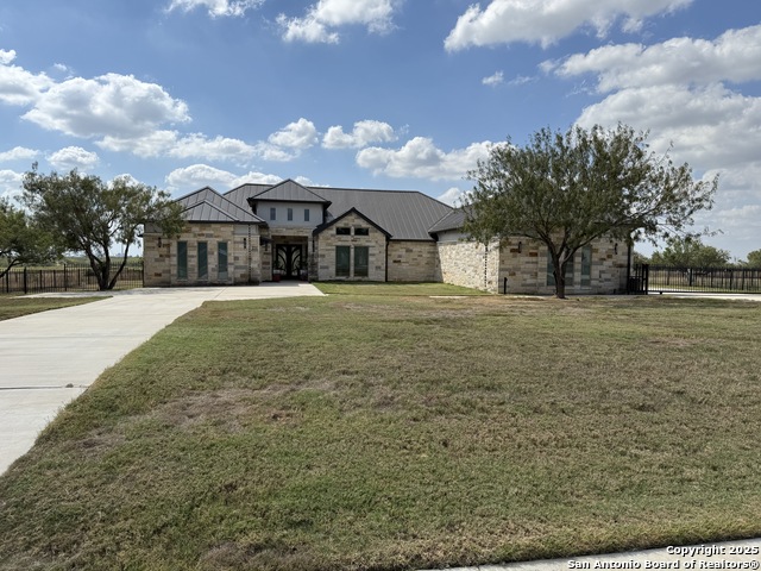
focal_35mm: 24
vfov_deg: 56.8
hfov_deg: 71.6
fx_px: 528
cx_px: 380
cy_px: 286
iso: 80
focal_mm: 6.76
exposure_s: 1/8130
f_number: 1.78
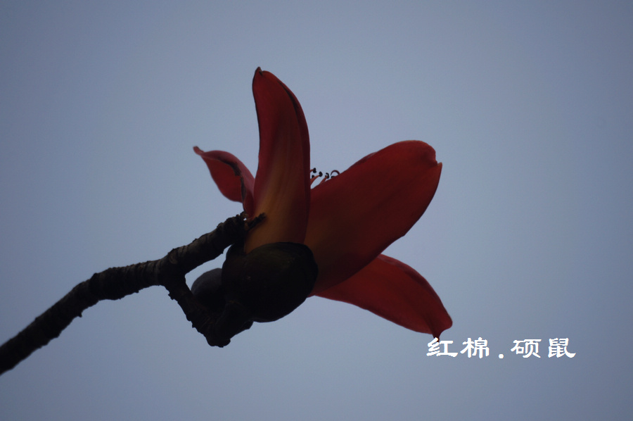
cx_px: 316
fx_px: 13173
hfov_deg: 2.8
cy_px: 210
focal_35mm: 750
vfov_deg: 1.8
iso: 200
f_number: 8
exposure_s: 1/500
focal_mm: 500
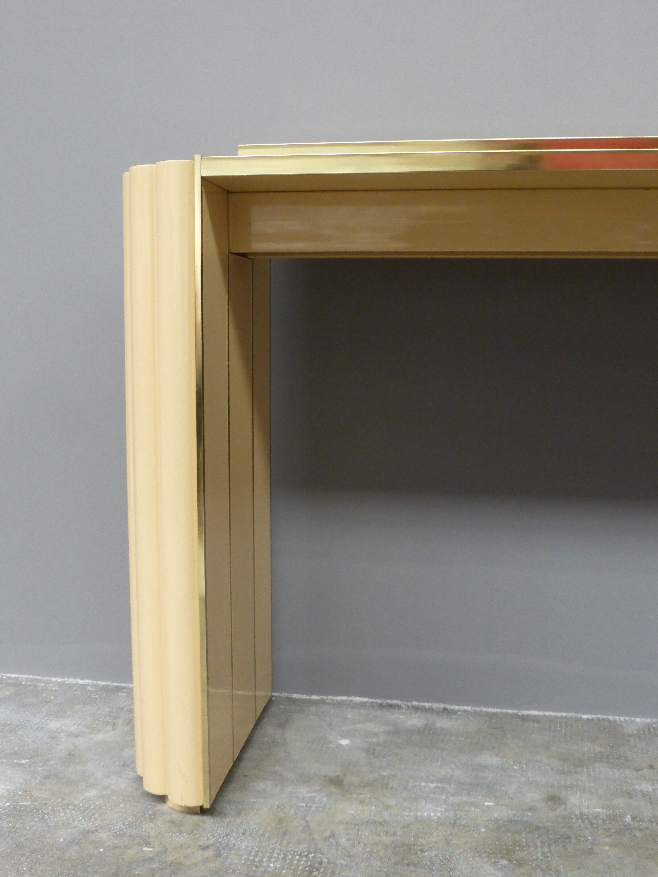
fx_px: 887
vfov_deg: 52.6
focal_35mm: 35
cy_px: 438
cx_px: 329
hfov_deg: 40.7
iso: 400
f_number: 3.7
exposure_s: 1/60
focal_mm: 6.1
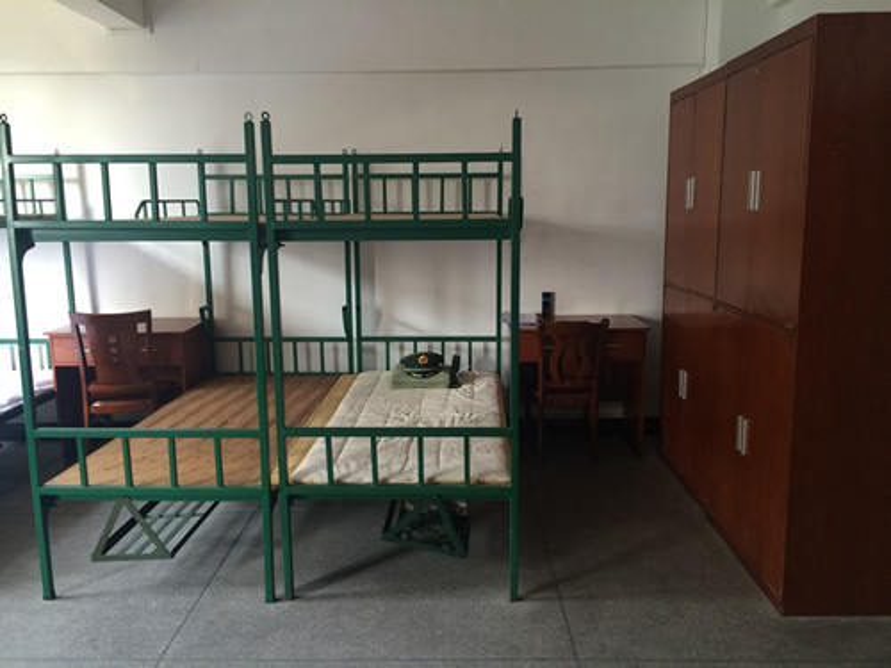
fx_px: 772
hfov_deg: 60.0
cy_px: 334
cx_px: 446
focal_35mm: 30
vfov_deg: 46.8
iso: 80
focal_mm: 4.12
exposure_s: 1/30
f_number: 2.2
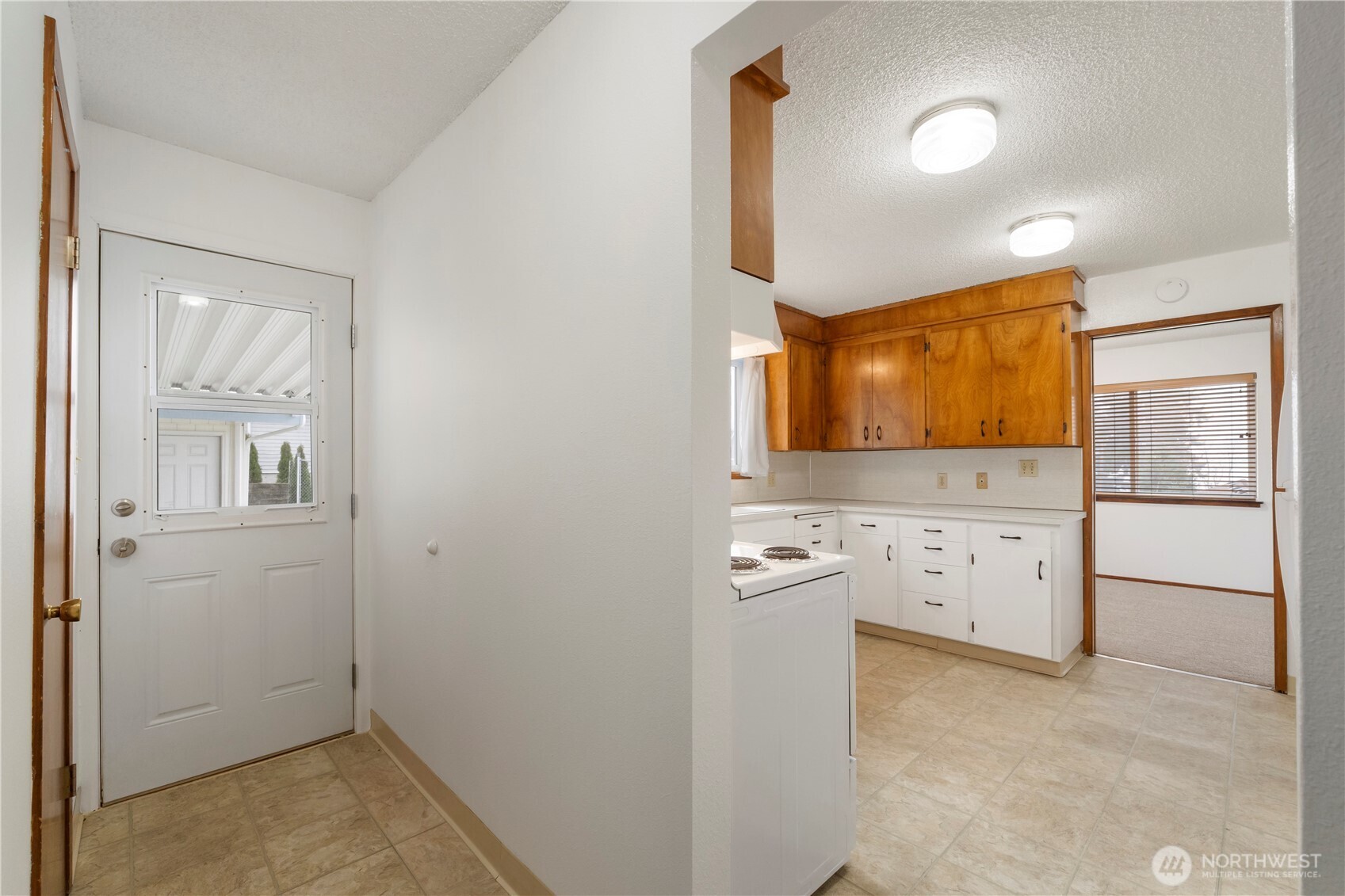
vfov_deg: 77.3
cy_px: 448
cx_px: 672
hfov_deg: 100.4
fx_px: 560
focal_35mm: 15
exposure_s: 1/60
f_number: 8
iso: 800
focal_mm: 10
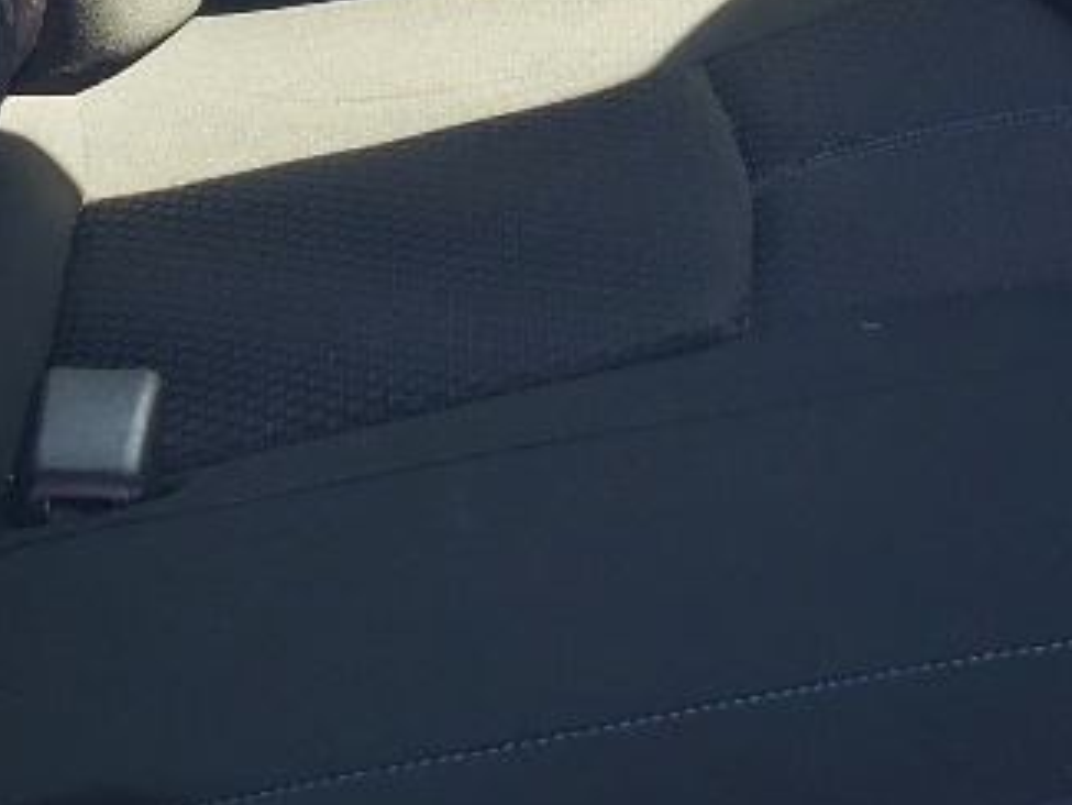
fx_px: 3965
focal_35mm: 128
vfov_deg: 11.4
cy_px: -53
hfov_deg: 15.3
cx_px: 867
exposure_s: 1/185
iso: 50
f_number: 1.5
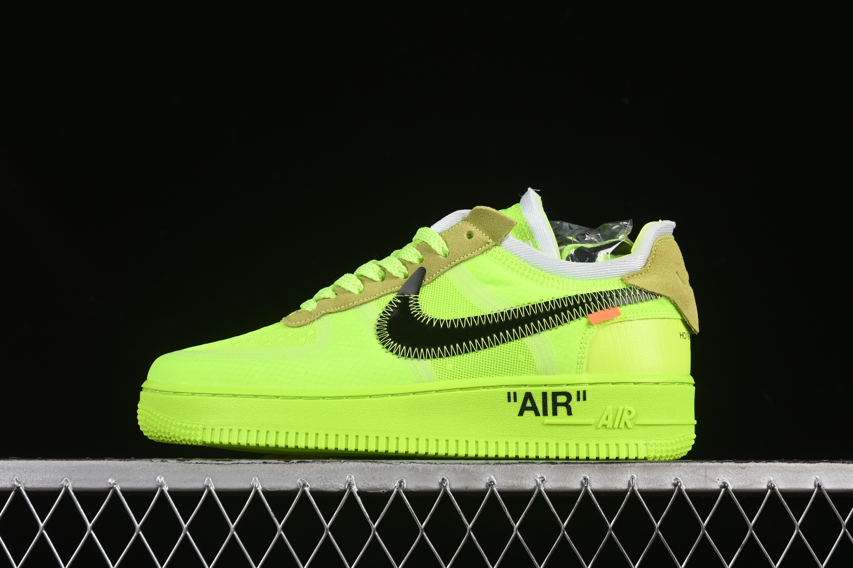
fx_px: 1777
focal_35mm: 75
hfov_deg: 27.0
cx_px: 426
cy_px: 284
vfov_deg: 18.2
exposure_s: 1/80
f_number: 8
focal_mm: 50
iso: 160
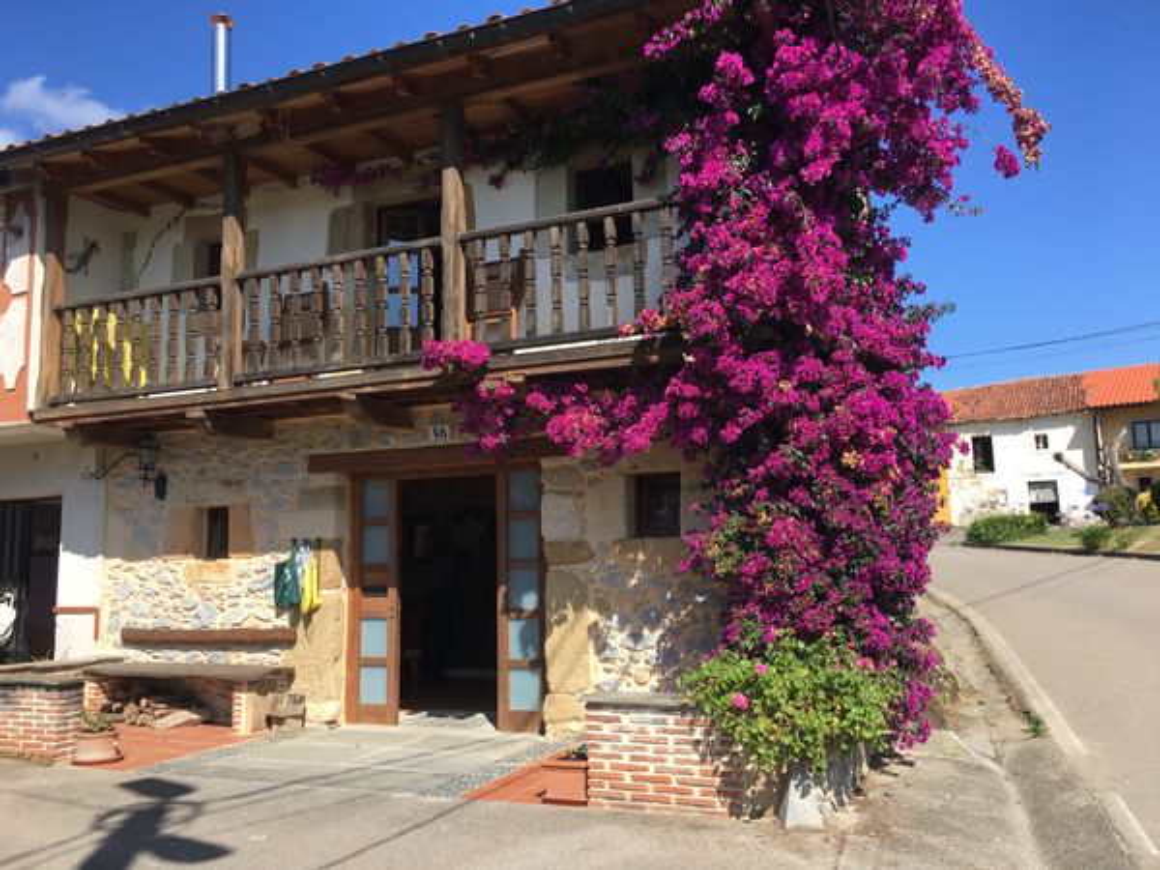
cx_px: 580
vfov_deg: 48.2
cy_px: 435
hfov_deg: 61.7
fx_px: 972
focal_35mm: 29
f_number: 2.2
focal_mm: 4.15
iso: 25
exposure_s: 1/1026
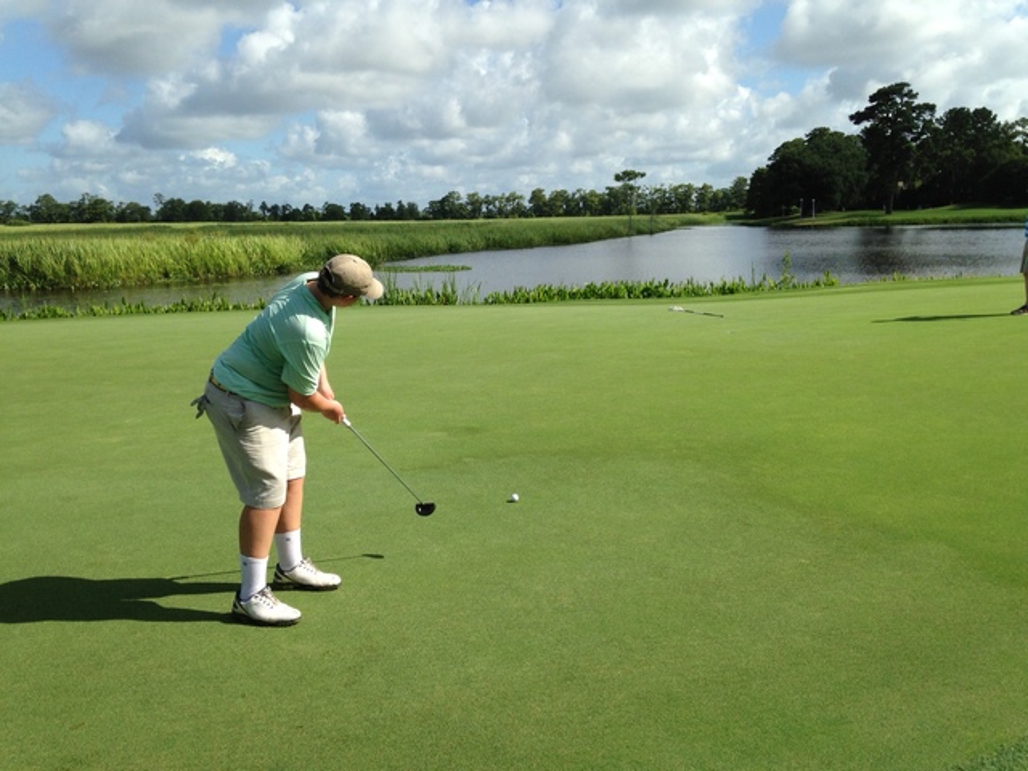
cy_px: 386
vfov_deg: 42.9
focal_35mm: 33
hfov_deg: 55.4
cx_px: 514
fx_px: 980
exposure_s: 1/1869
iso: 50
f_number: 2.4
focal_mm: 4.13
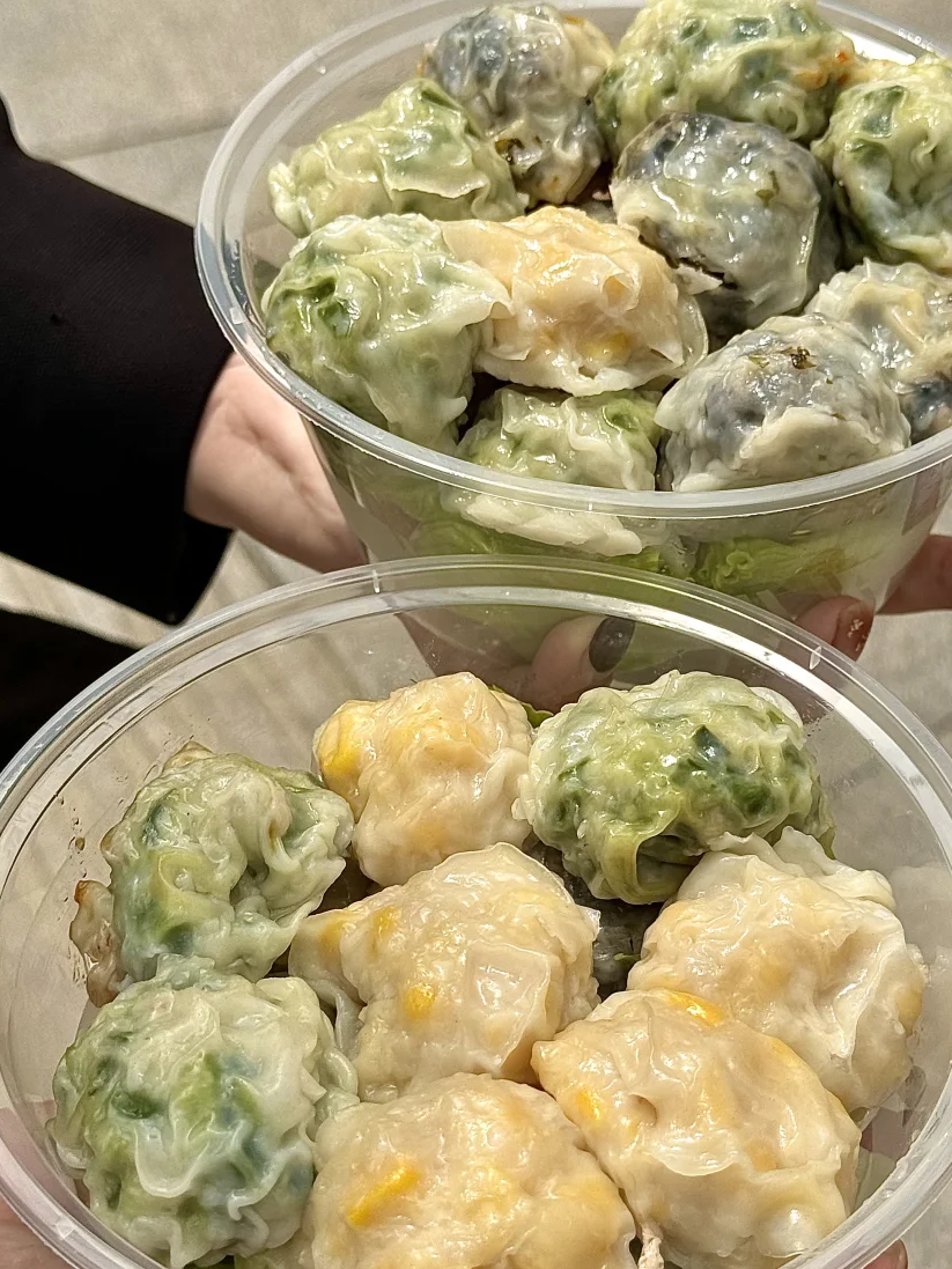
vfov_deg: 30.7
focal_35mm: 63
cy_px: 688
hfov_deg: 23.3
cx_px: 522
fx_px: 2310
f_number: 1.78
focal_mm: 6.76
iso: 64
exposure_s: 1/5848
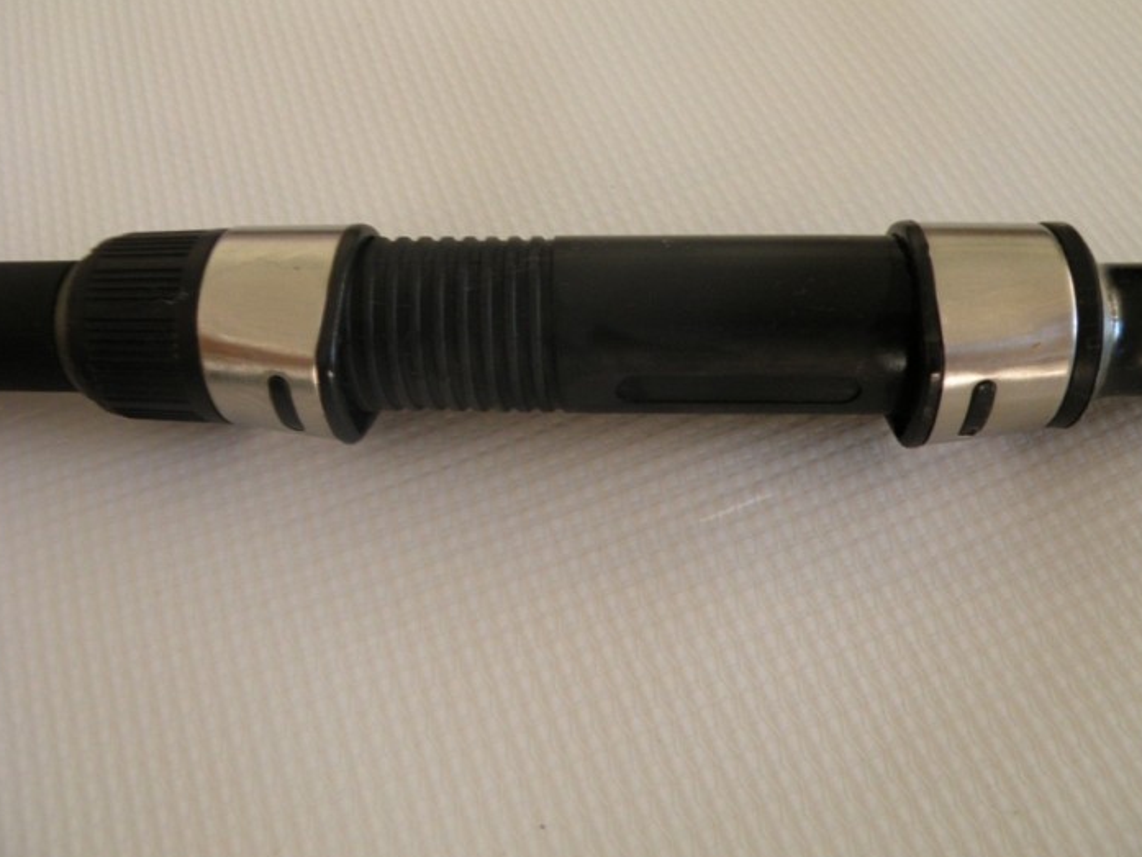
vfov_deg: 45.4
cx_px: 555
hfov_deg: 58.3
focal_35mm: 31
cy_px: 377
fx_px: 1023
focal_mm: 4.7
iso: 133
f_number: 2.8
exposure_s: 1/8
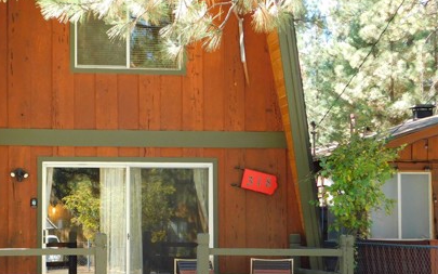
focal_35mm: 67
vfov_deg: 19.4
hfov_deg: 30.1
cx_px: 108
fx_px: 800
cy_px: 183
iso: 200
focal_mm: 7.1
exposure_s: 1/125
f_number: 3.6
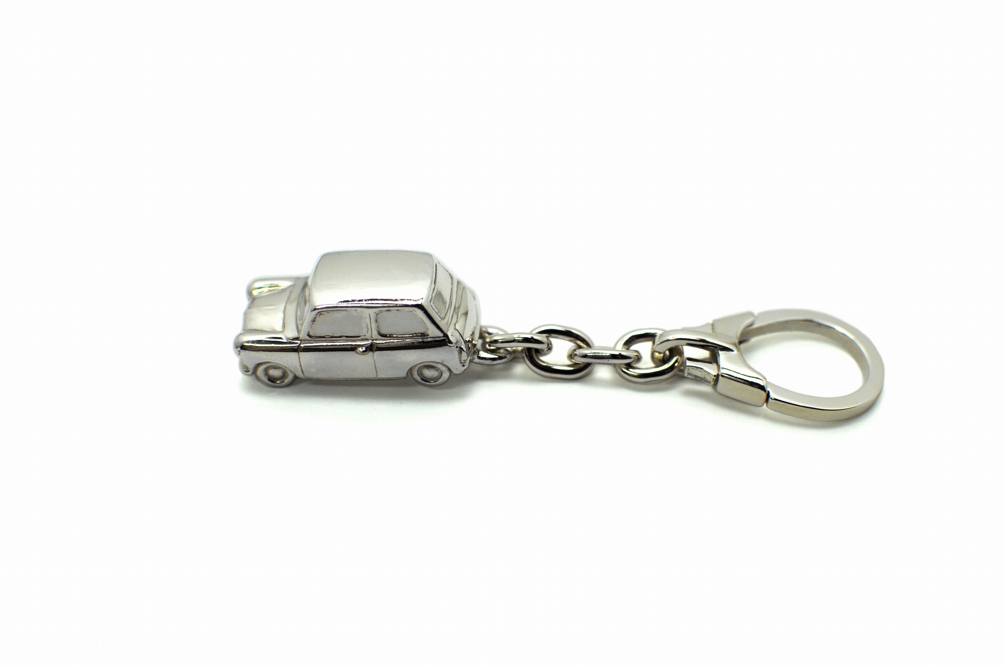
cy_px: 333
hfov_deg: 37.9
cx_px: 502
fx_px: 1462
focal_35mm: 52
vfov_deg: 25.7
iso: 200
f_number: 3.2
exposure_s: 1/250
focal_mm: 35
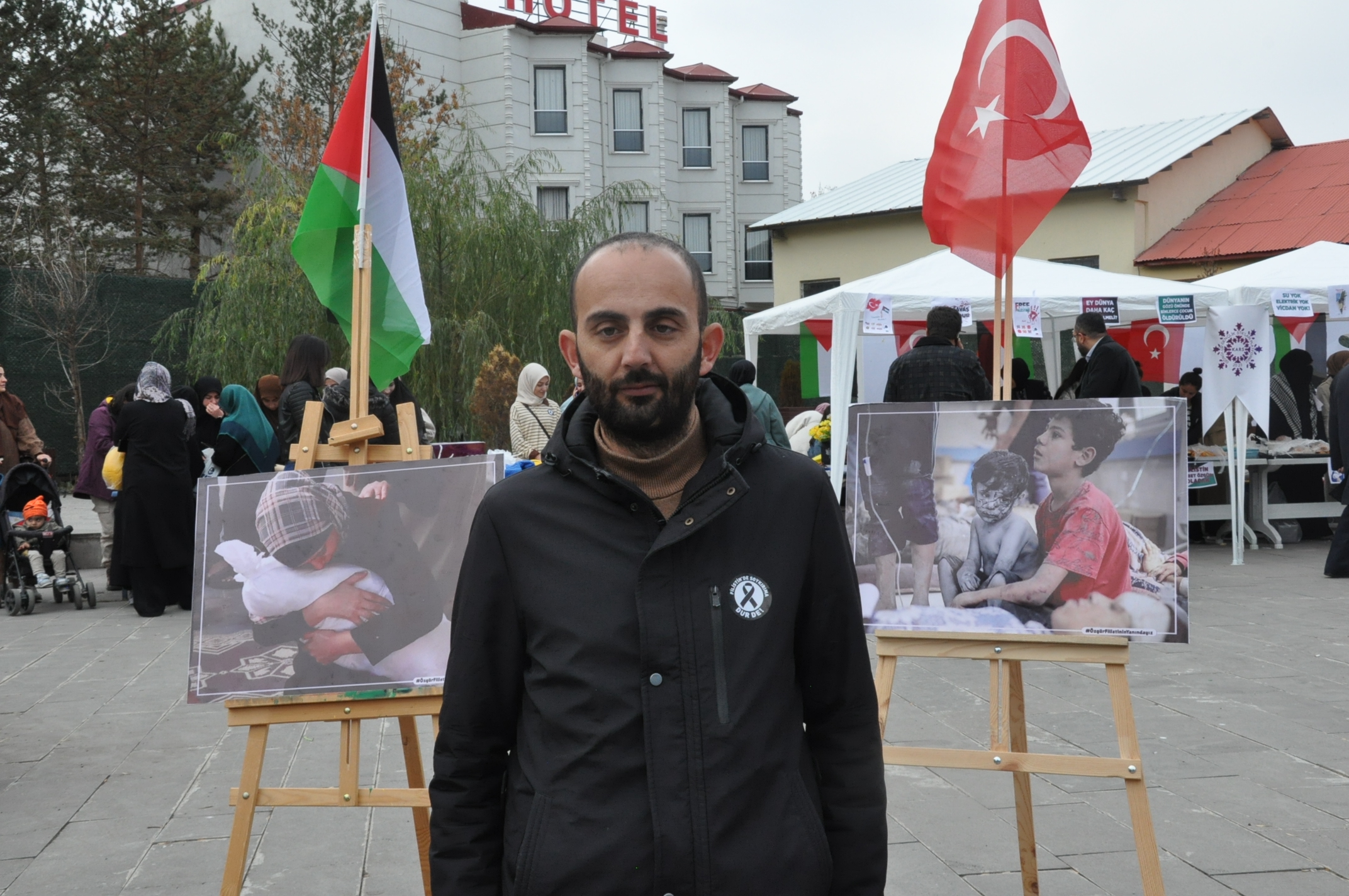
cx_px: 674
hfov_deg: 49.6
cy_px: 448
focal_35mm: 39
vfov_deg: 34.1
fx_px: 1460
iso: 1250
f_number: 13
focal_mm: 26
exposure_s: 1/640
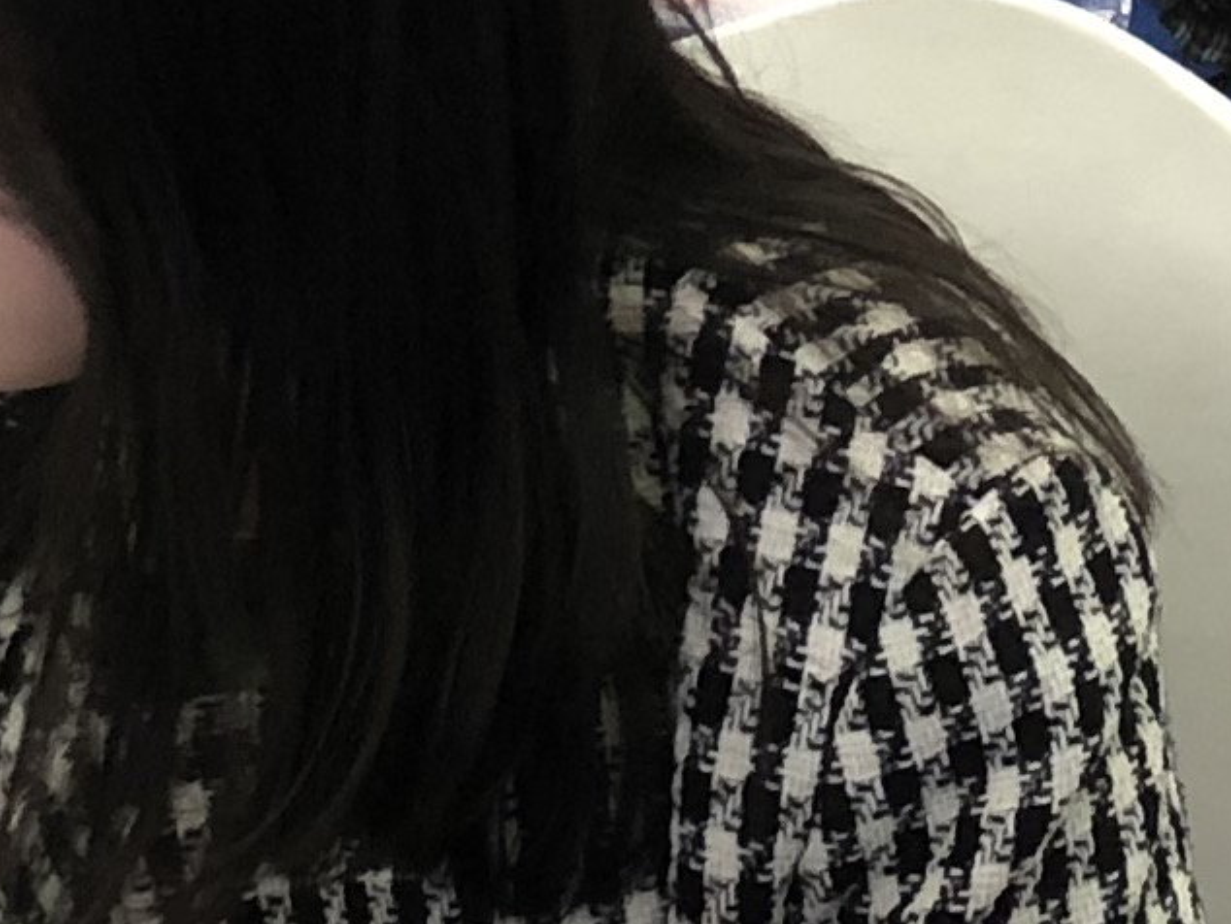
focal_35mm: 178
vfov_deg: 8.1
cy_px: -610
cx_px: 683
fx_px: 6332
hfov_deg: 11.1
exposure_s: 1/17
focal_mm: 4
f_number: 1.8
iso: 80
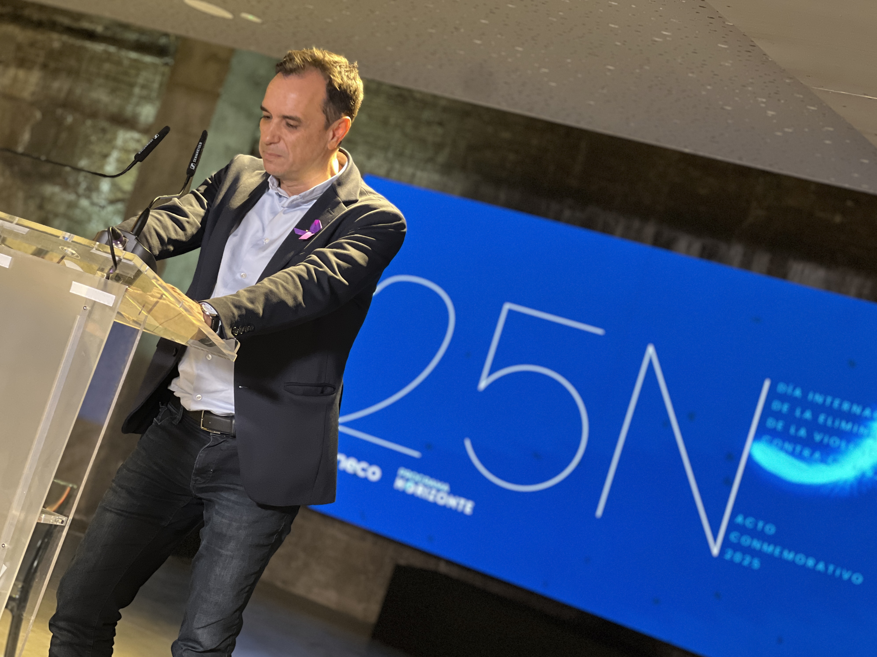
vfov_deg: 18.9
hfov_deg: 25.0
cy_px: 331
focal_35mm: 78
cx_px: 440
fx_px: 1976
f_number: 2.8
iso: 320
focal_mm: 9
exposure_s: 1/20
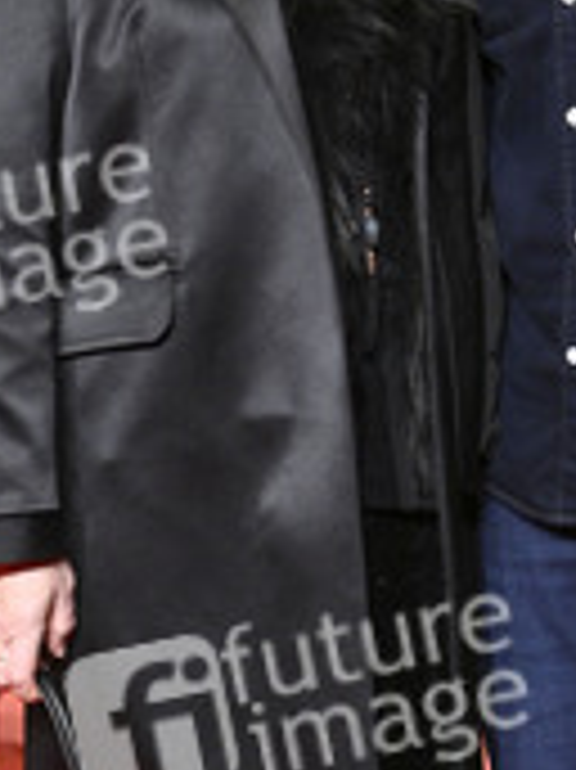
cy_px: 27
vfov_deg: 10.3
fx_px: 4243
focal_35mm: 191
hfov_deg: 7.8
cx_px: 428
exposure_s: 1/200
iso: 5000
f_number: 5
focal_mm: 85
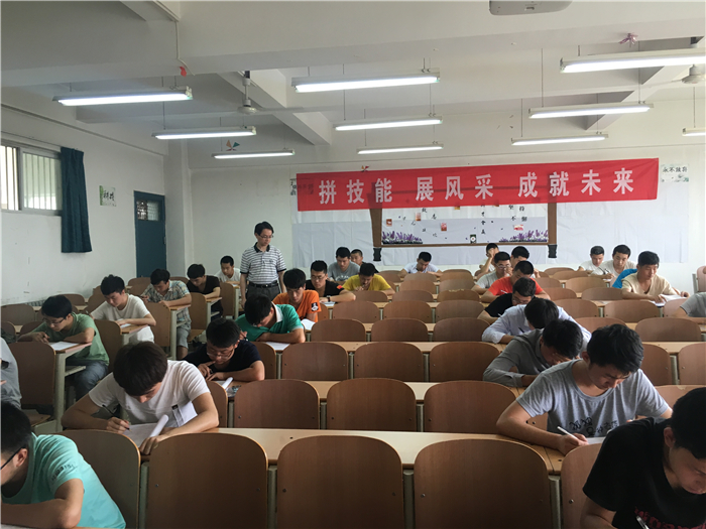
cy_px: 264
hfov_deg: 61.7
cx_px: 353
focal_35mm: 29
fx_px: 591
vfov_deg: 48.2
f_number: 2.2
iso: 40
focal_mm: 4.15
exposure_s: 1/33
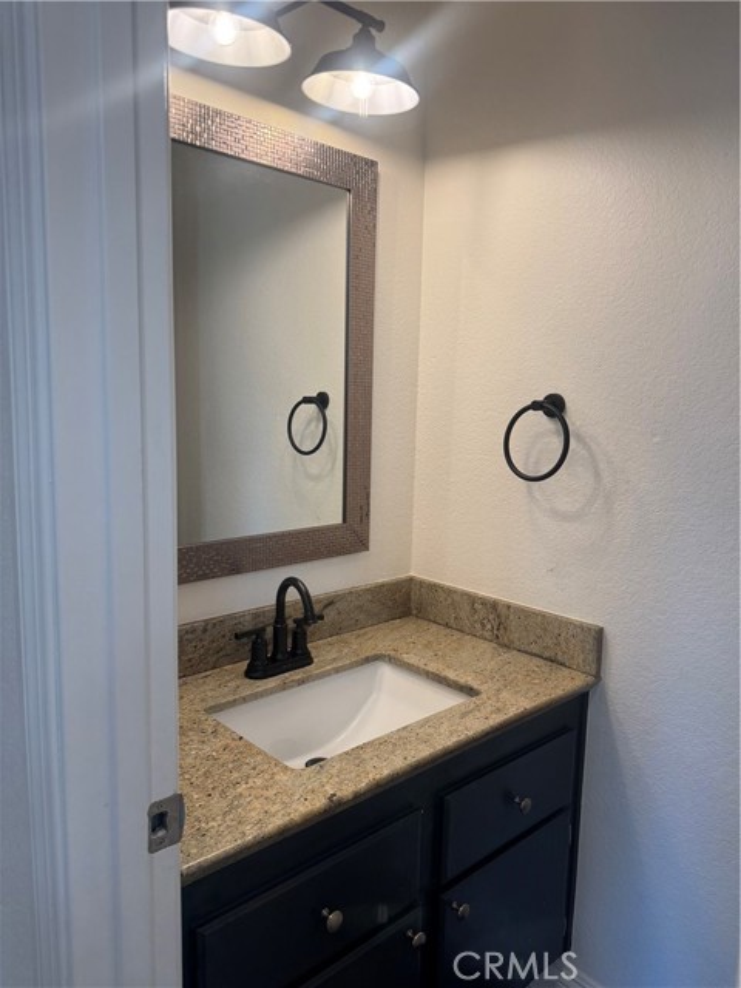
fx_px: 685
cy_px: 494
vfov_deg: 71.6
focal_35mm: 24
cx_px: 370
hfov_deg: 56.8
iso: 125
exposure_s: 1/120
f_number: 1.78
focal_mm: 6.76
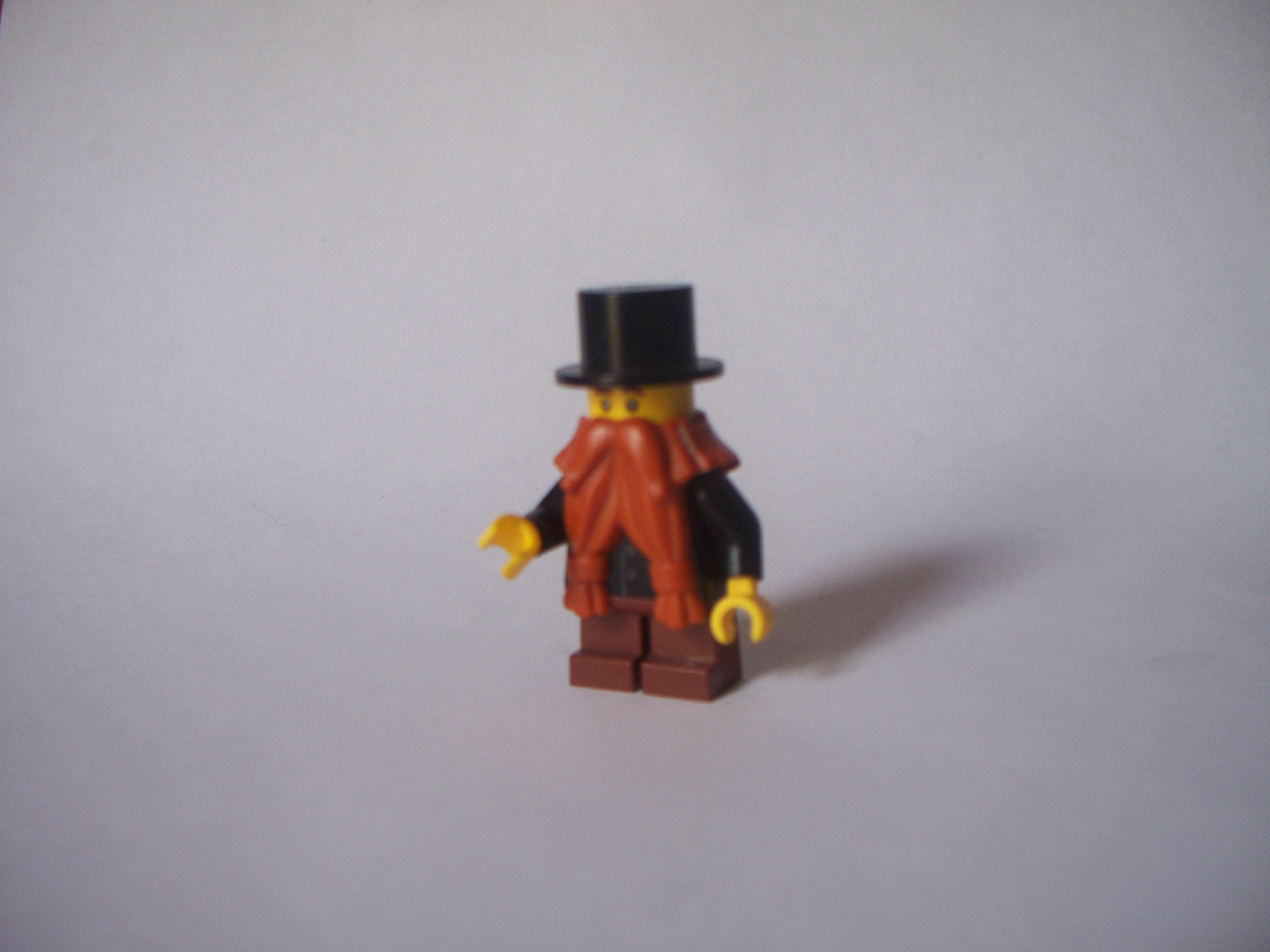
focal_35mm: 35
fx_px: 1284
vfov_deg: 40.7
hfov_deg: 52.6
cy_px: 476
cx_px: 635
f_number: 2.8
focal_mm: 7.54
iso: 100
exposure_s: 1/30
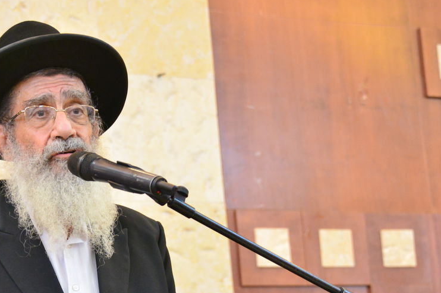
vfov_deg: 11.7
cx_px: 141
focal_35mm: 117
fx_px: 1433
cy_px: 241
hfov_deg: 17.4
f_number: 4.8
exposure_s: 1/50
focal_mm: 62
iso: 4000
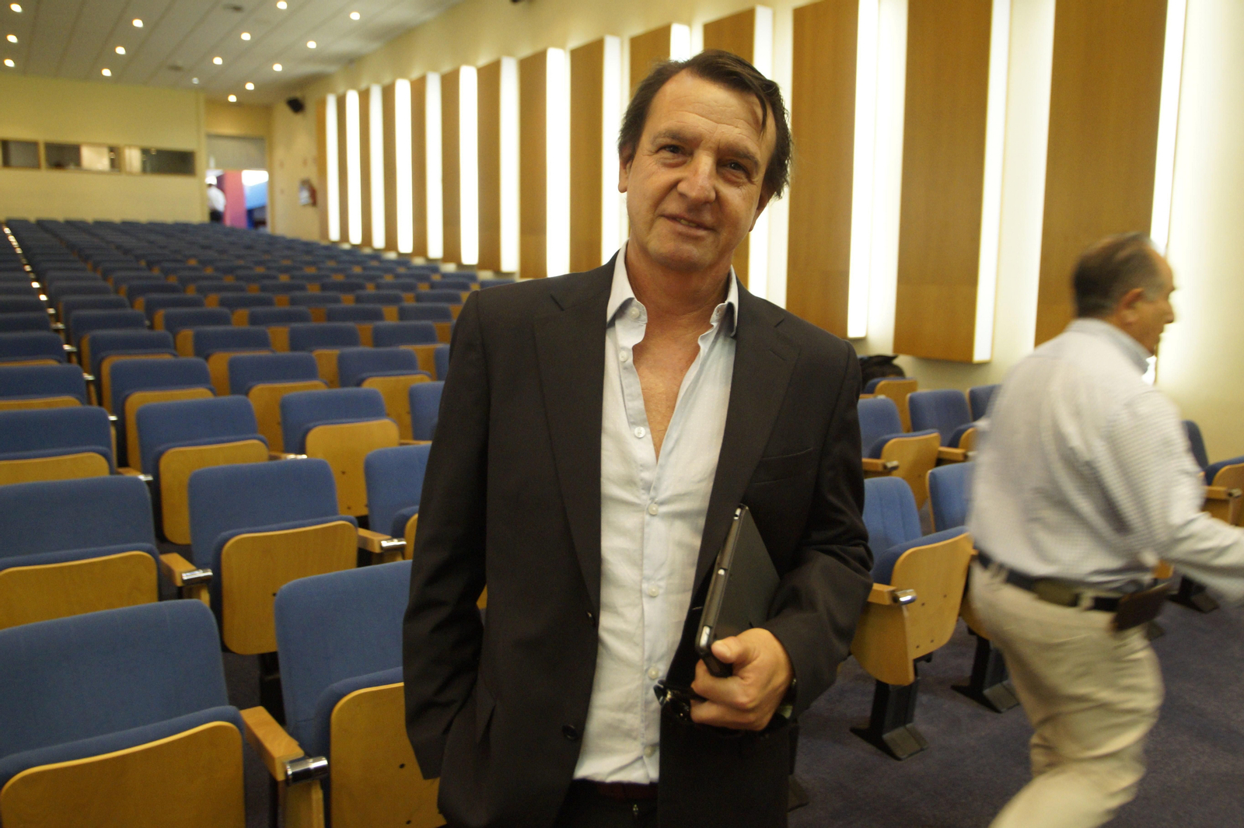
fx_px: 1243
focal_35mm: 36
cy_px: 414
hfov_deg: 53.2
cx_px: 622
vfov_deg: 36.8
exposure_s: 1/40
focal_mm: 24
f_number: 4
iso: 1600
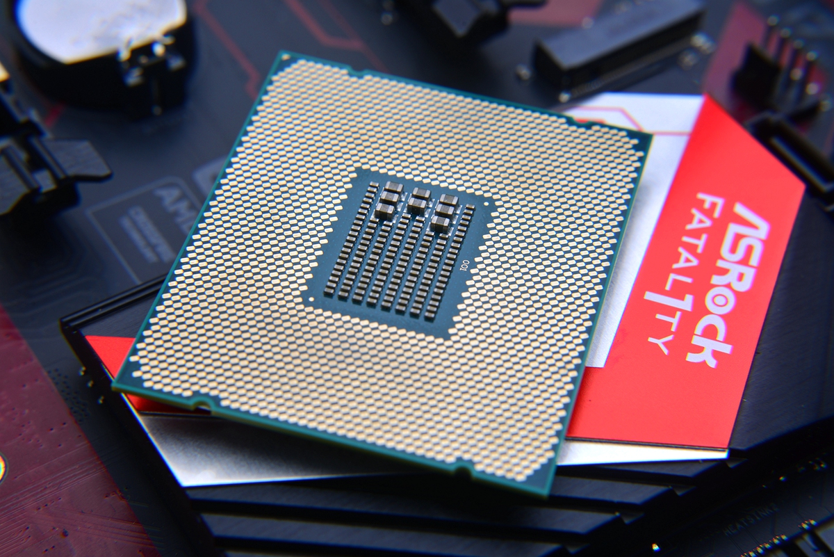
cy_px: 278
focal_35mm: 50
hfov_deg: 39.6
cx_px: 417
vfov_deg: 27.0
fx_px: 1159
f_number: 16
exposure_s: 1/100
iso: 250
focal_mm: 50
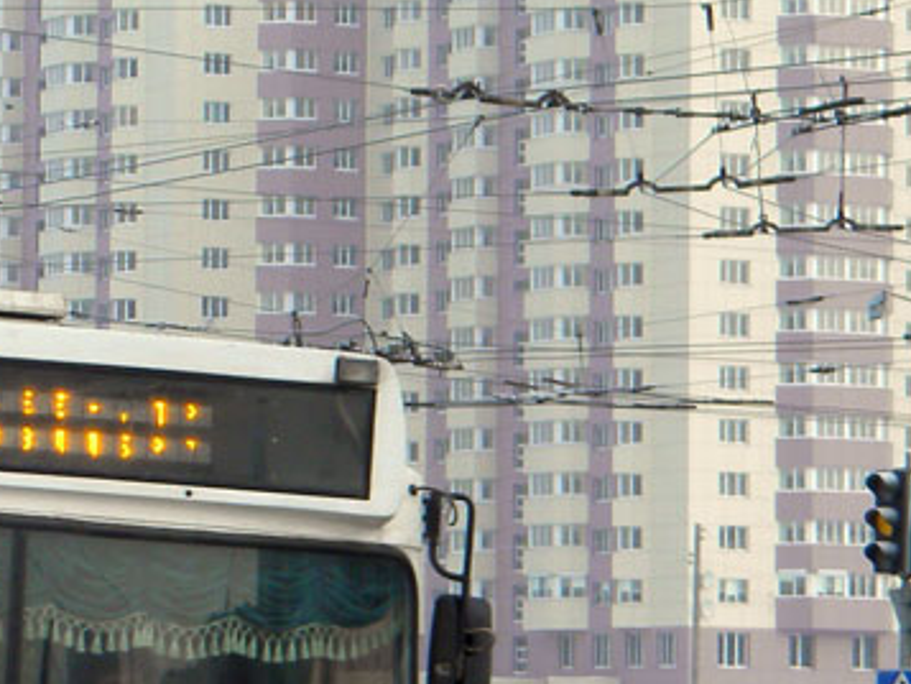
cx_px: -324
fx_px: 5055
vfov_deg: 7.7
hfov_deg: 10.1
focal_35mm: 192
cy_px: 607
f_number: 4.3
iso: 80
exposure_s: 1/230
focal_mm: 12.2
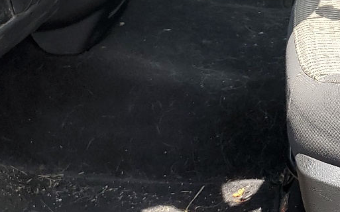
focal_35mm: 86
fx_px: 796
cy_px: -89
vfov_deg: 14.3
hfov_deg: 23.0
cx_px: 353
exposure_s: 1/833
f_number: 1.5
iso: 50
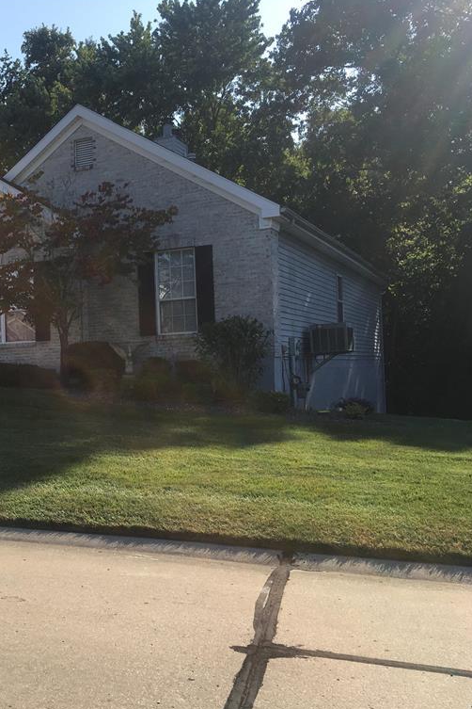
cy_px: 352
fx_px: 806
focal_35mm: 41
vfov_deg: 47.4
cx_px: 15
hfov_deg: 30.6
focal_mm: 4.15
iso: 25
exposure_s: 1/1241
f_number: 2.2
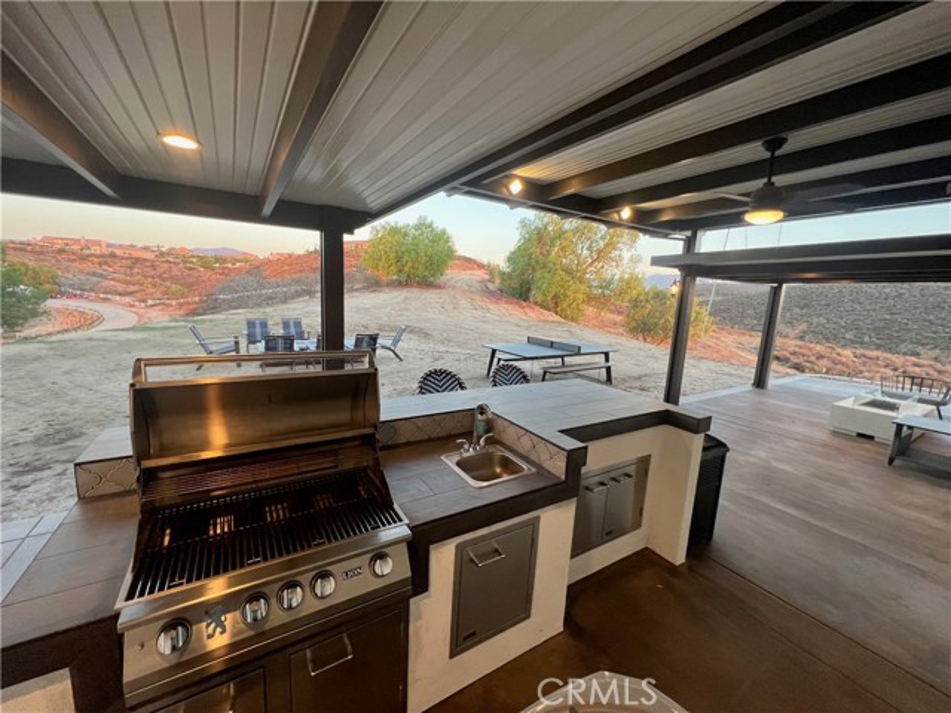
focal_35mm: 13
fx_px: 357
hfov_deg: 106.2
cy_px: 356
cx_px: 476
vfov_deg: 89.9
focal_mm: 1.57
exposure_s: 1/120
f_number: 1.8
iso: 125
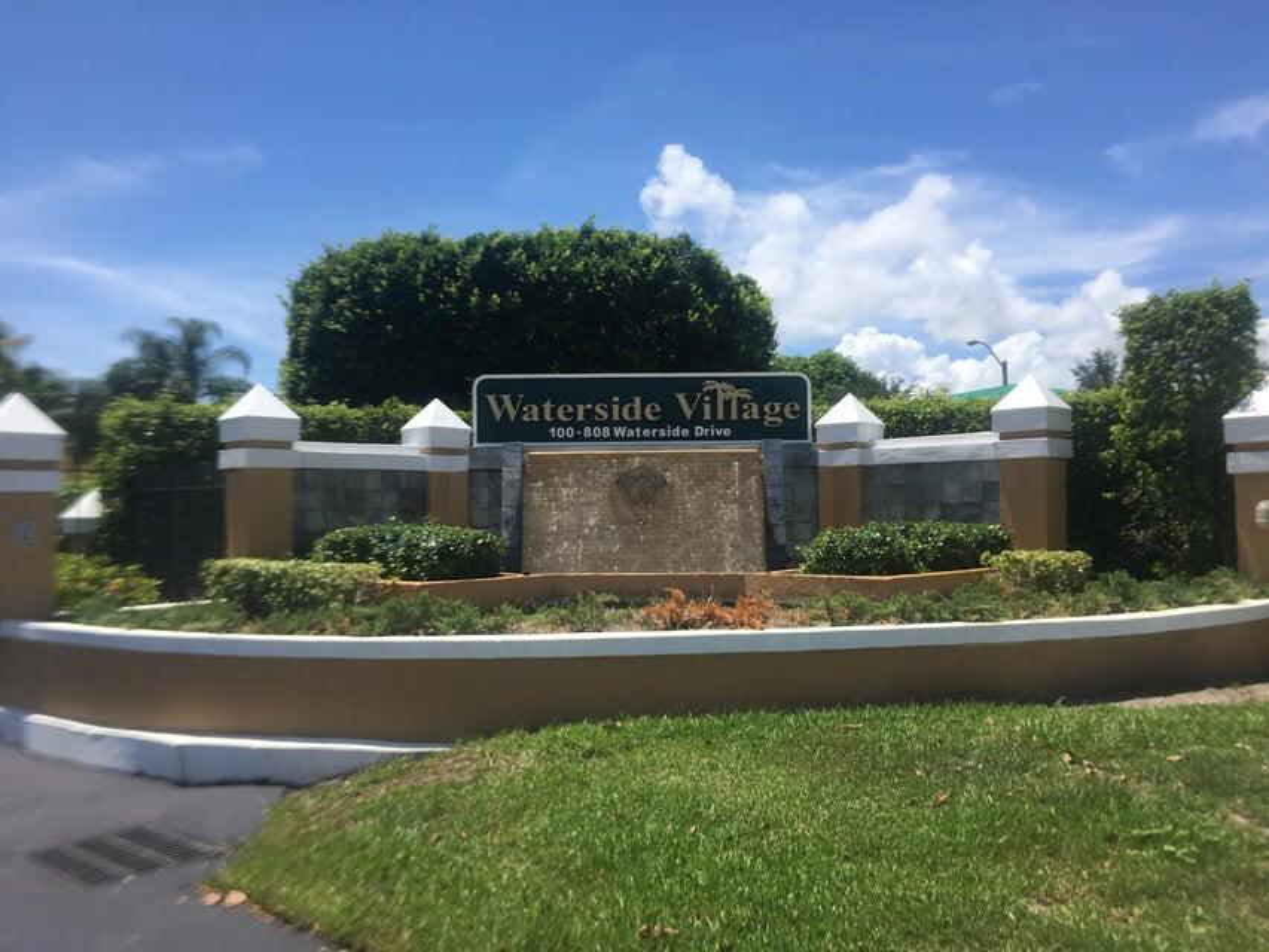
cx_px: 634
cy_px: 476
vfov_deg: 48.2
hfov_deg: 61.7
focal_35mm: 29
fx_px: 1063
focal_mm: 4.15
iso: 25
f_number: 2.2
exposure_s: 1/1570
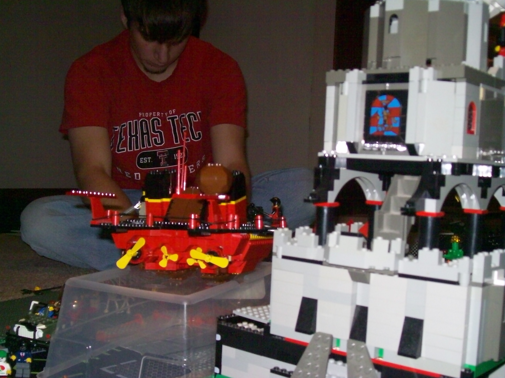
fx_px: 656
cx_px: 252
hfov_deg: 42.1
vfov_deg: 32.2
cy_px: 189
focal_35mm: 45
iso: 160
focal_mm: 7.6
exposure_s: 1/73.6
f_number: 3
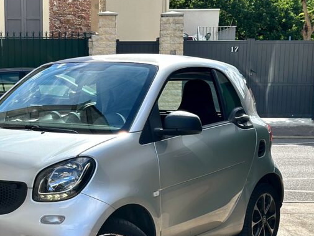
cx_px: 89
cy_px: 168
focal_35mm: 76
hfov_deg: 25.4
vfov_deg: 19.3
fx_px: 690
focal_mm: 6.86
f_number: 1.78
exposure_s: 1/1639
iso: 64
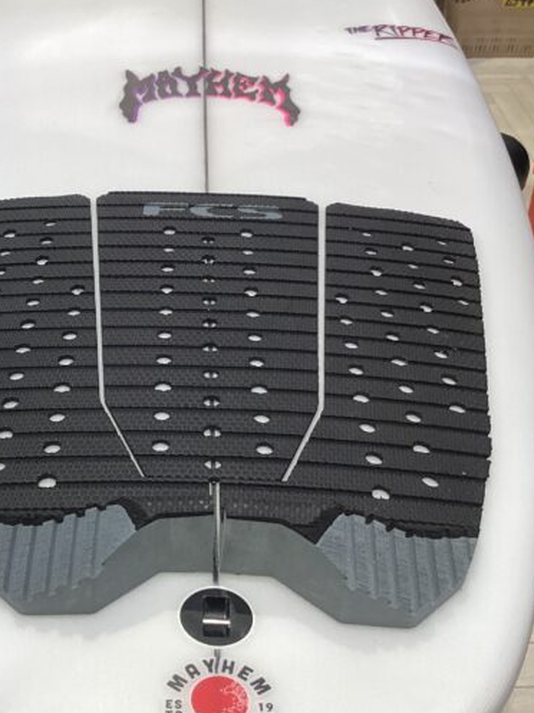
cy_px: 312
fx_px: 1028
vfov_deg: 38.1
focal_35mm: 50
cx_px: 169
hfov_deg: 28.9
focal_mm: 3.3
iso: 100
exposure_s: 1/120
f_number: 2.4
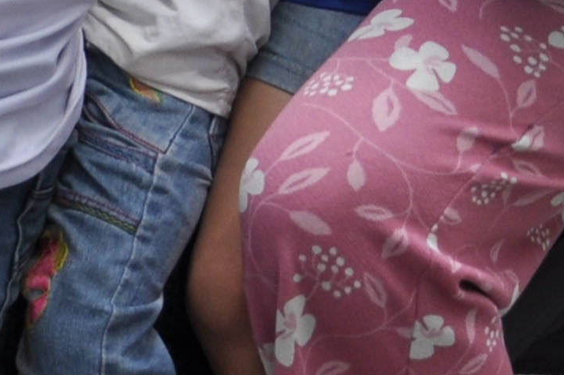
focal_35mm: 162
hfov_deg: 11.1
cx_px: -685
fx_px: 2535
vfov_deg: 7.8
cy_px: -557
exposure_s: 1/400
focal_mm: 18
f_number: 5.6
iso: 200
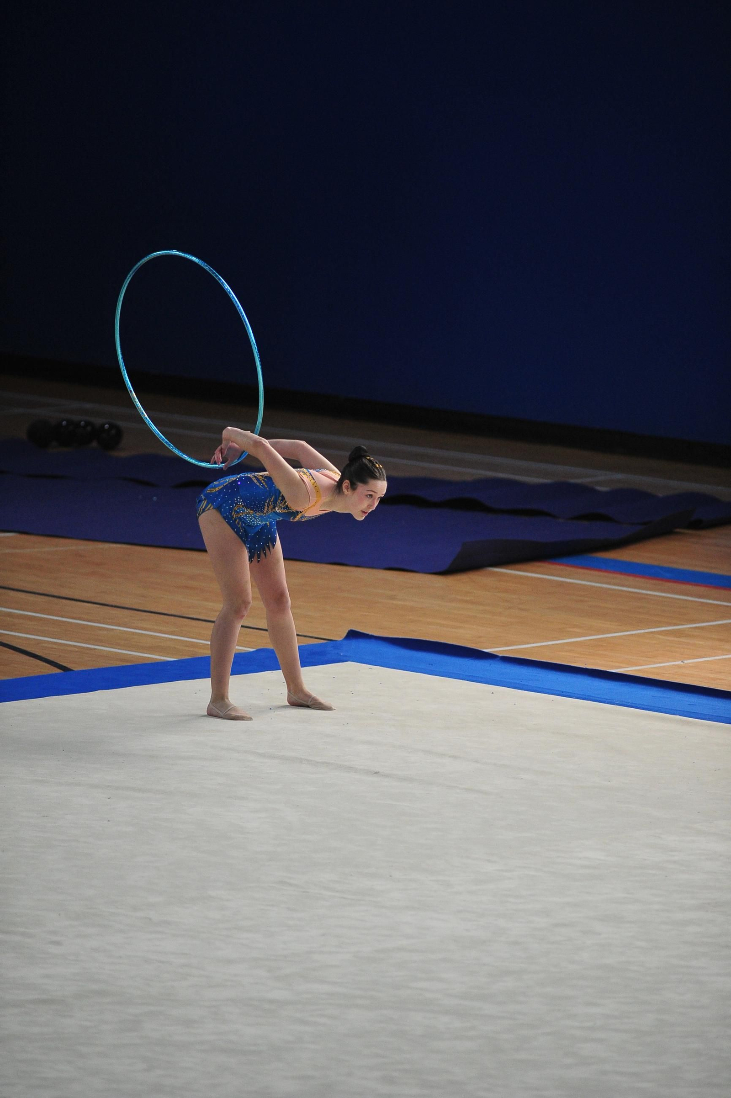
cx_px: 366
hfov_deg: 4.6
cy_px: 549
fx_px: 9145
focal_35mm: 300
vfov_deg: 6.9
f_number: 2.8
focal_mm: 300
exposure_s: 1/2000
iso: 3200
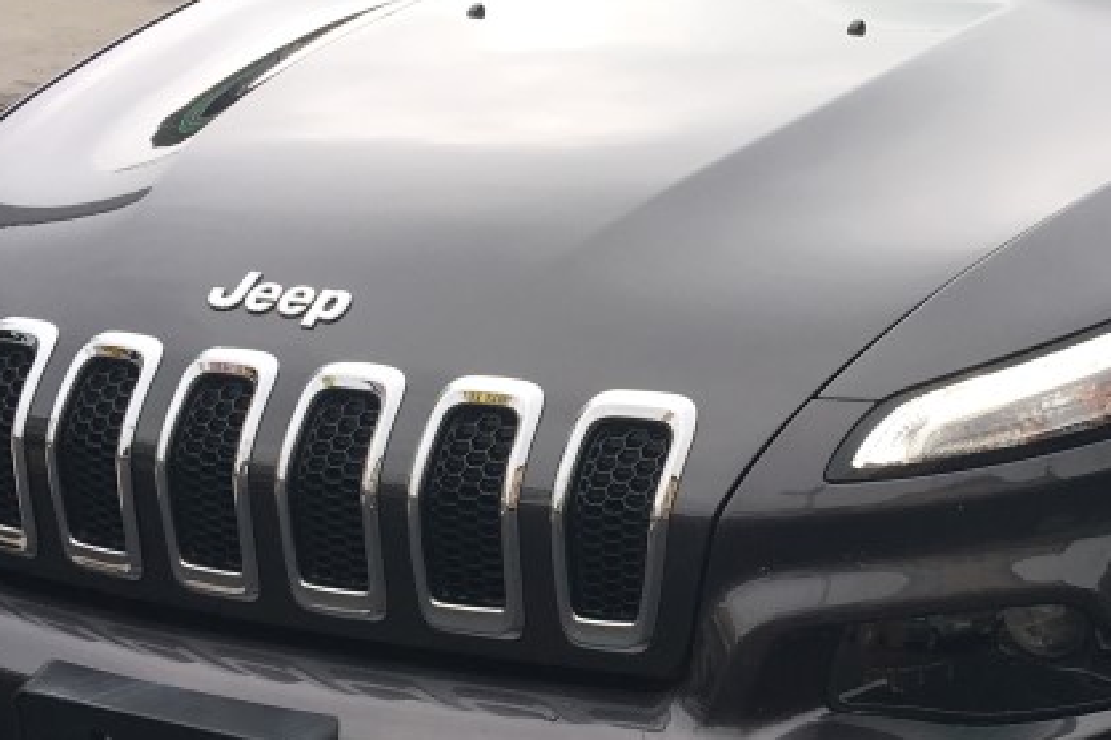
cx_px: 775
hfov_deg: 27.1
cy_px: 367
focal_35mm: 74
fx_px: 2284
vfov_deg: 18.4
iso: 25
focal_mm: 4.15
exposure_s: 1/185
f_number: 2.2
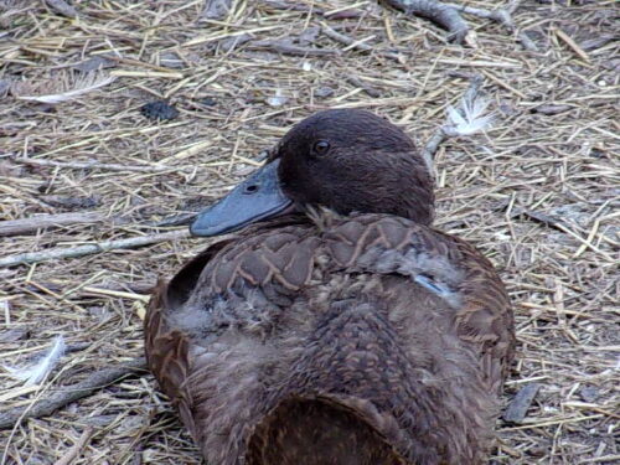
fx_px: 2543
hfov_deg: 13.9
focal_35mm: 142
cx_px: 310
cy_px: 232
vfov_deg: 10.4
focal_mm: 25.5
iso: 80
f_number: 6.3
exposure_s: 1/120
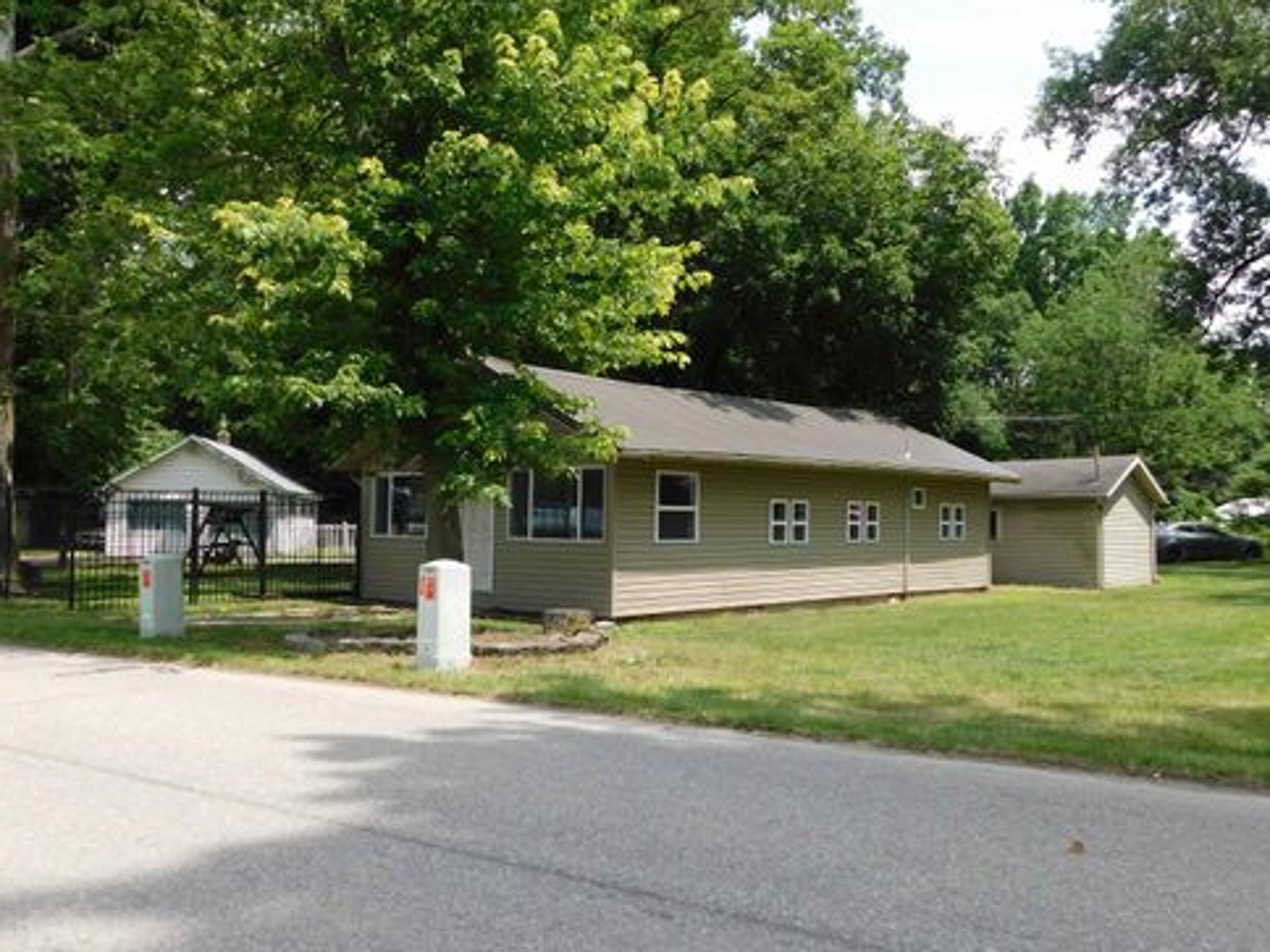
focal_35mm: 31
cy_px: 479
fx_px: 1137
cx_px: 627
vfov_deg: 45.4
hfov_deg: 58.3
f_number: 3.2
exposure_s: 1/640
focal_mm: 5.3
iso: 125
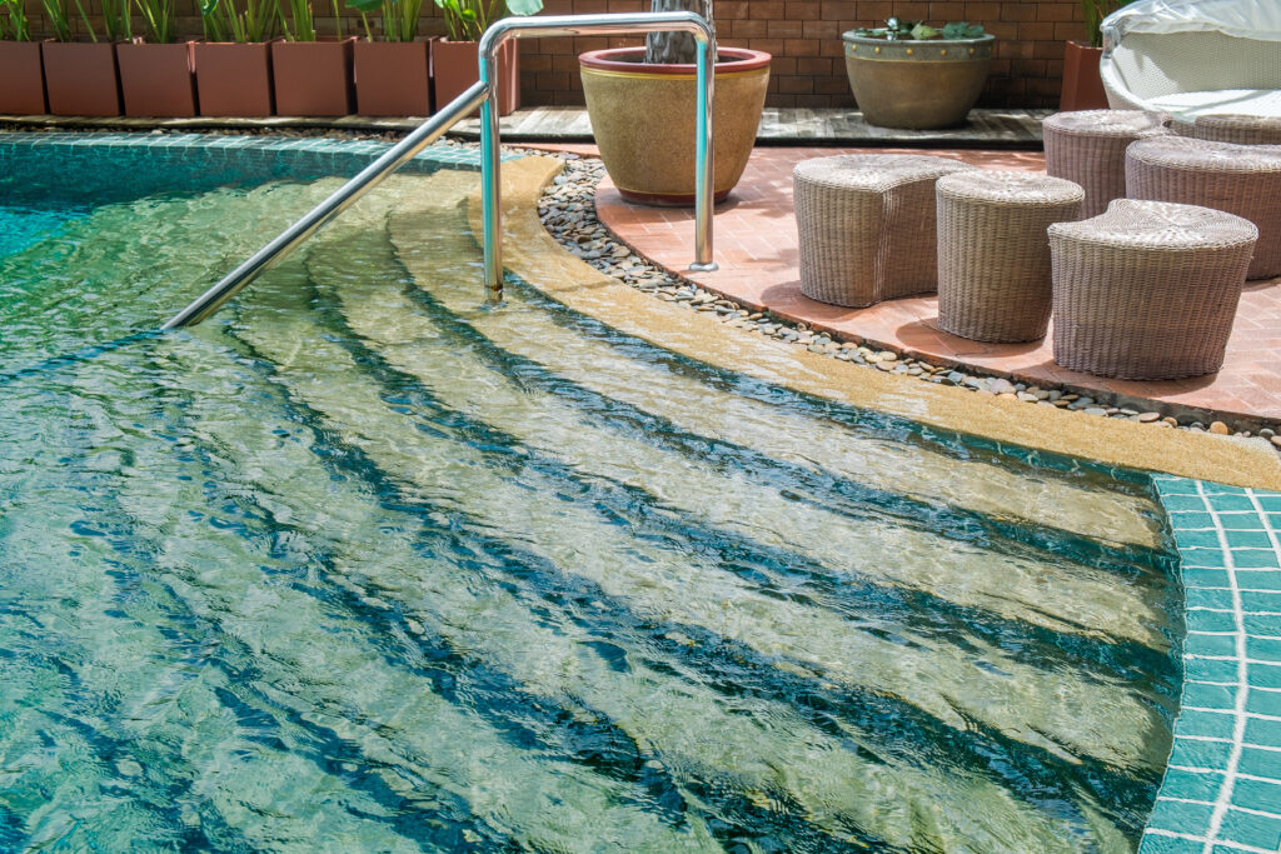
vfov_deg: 29.9
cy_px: 427
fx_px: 1601
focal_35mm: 45
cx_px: 640
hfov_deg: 43.6
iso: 200
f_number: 8
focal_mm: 30.2
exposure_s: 1/160
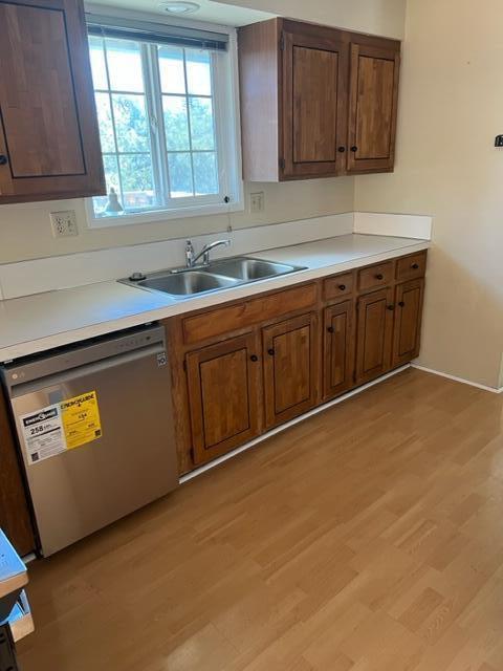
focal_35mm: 26
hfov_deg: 53.1
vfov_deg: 67.3
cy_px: 336
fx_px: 504
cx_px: 252
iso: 80
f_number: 1.5
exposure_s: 1/60
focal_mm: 5.7
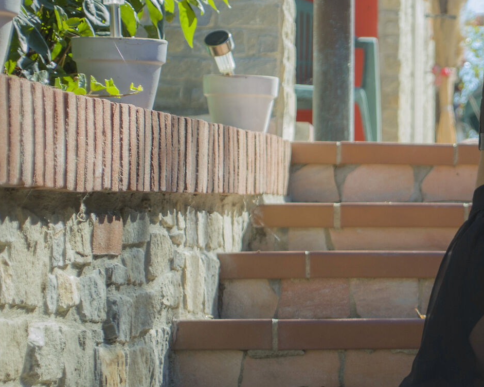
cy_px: 149
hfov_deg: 9.5
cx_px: 585
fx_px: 2880
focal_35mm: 201
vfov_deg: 7.7
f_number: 5
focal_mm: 56
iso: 200
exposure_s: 1/250
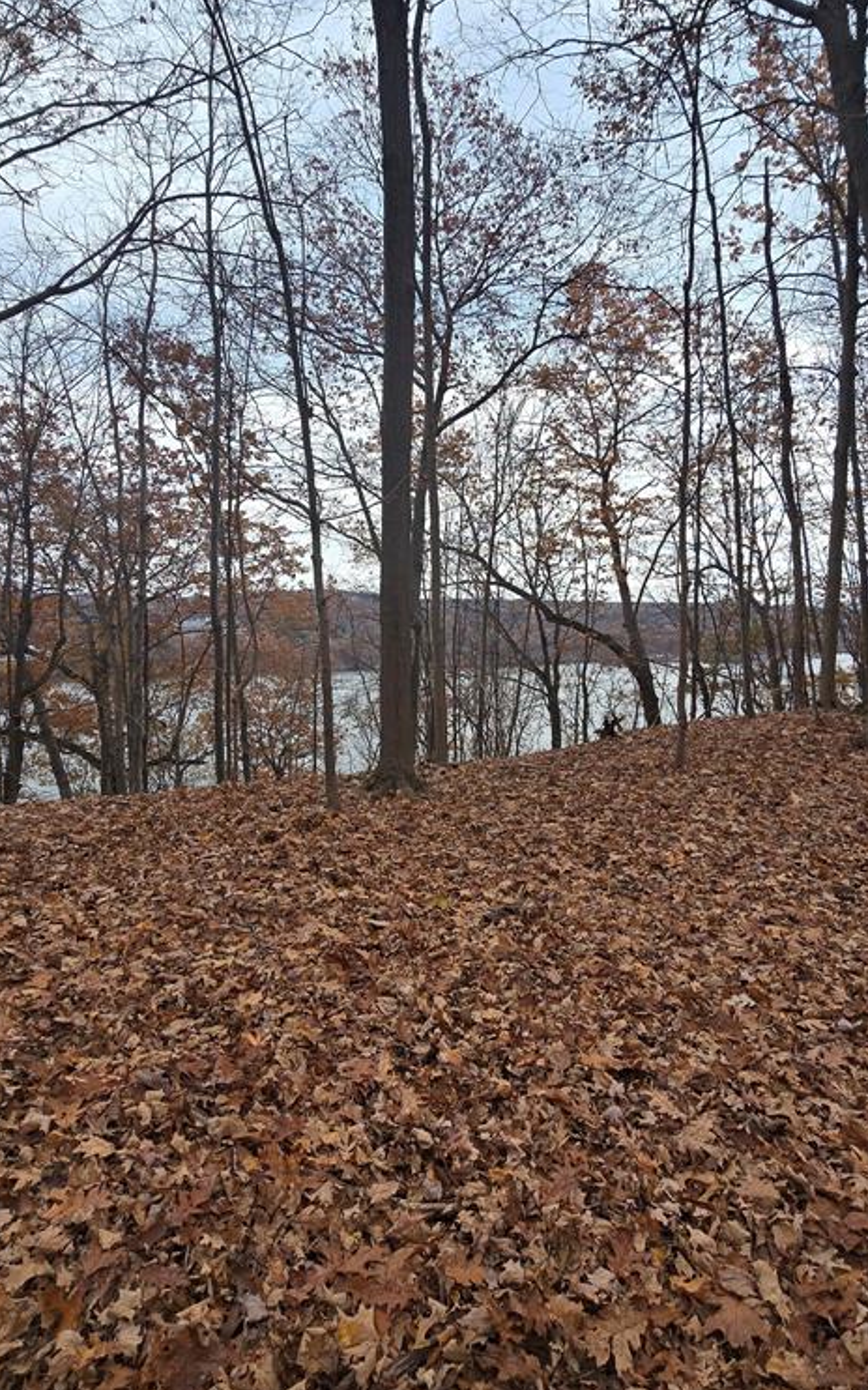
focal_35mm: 19
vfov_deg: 88.0
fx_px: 720
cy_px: 683
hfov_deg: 62.2
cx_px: 458
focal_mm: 2.2
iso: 50
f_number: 2.2
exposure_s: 1/803
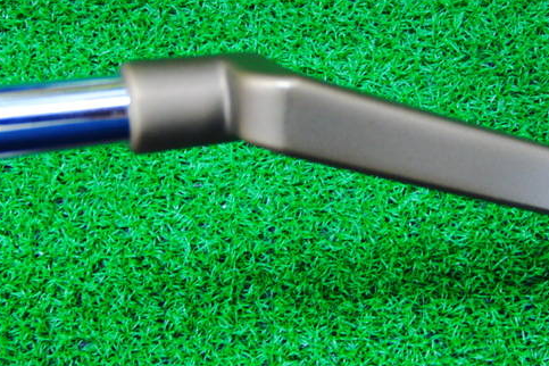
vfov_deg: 26.2
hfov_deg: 38.7
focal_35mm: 51
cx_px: 330
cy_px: 94
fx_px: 778
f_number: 3.6
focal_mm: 6.42
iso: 400
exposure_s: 1/20
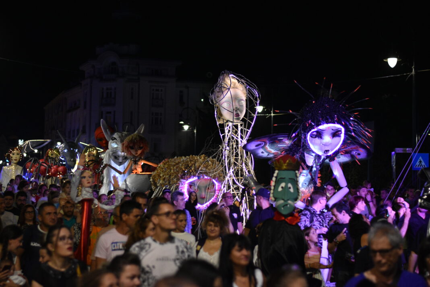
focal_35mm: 75
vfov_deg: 18.2
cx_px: 215
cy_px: 144
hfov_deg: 27.0
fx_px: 896
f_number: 1.8
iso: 1600
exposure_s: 1/320
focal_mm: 50
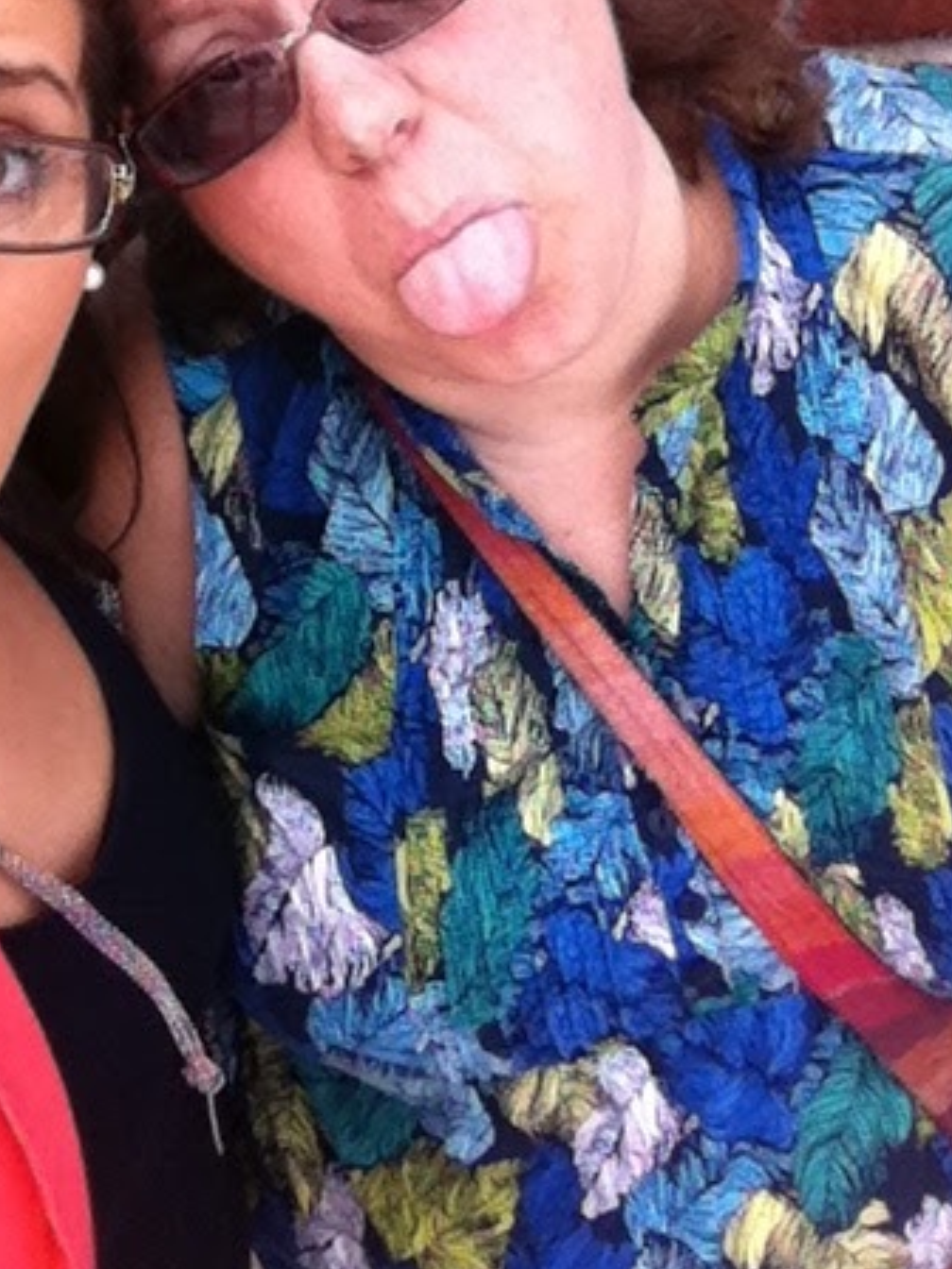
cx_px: 278
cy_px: 374
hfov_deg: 28.8
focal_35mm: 50
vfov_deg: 37.6
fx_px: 1833
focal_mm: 3.85
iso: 125
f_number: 2.4
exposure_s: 1/676
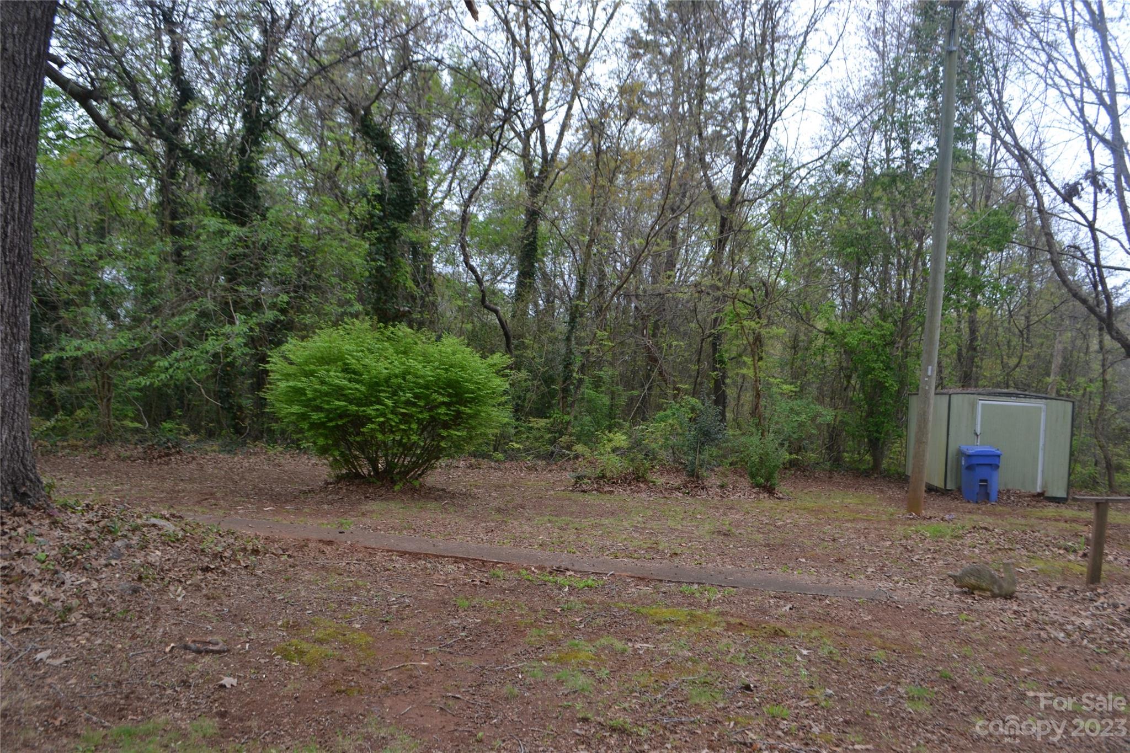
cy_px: 376
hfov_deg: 67.4
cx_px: 565
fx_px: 847
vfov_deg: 47.9
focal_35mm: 27
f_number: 5.6
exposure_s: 1/125
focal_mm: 18
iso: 250
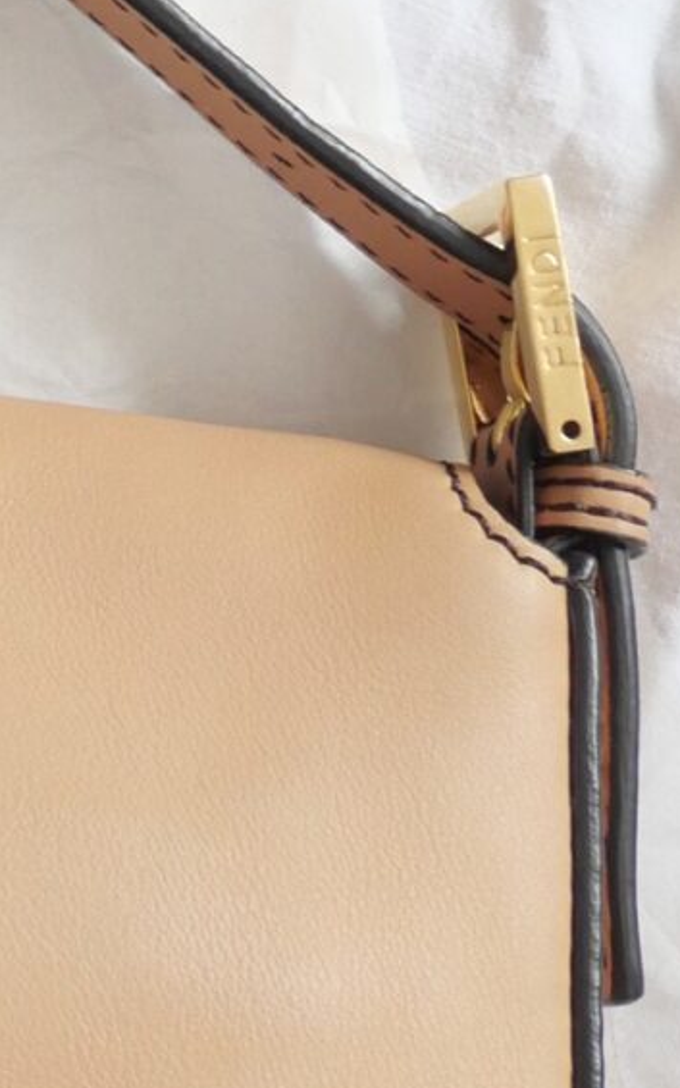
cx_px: -618
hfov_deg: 8.7
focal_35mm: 144
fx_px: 4271
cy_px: 100
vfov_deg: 14.4
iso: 800
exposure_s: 1/60
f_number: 3.7
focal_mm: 15
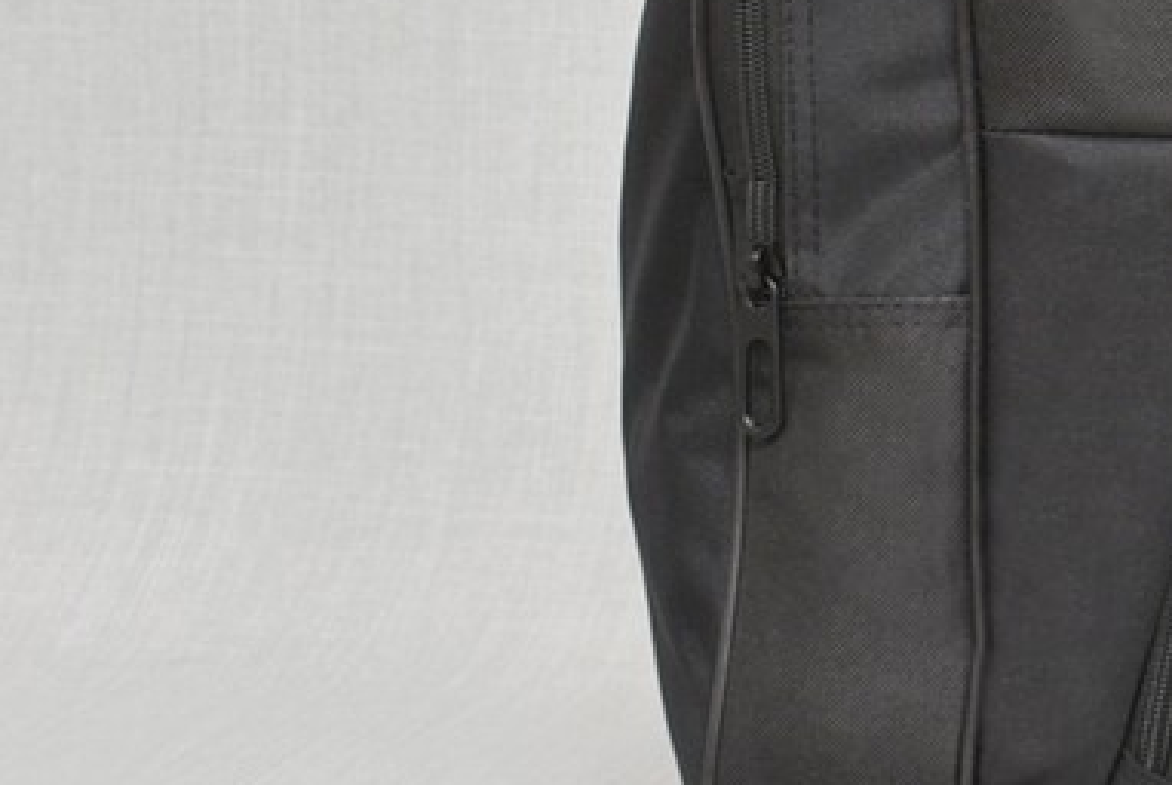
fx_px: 5076
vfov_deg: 8.8
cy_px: 40
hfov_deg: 12.3
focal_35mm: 156
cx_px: 1951
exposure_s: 1/60
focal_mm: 31
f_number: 5.6
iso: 100
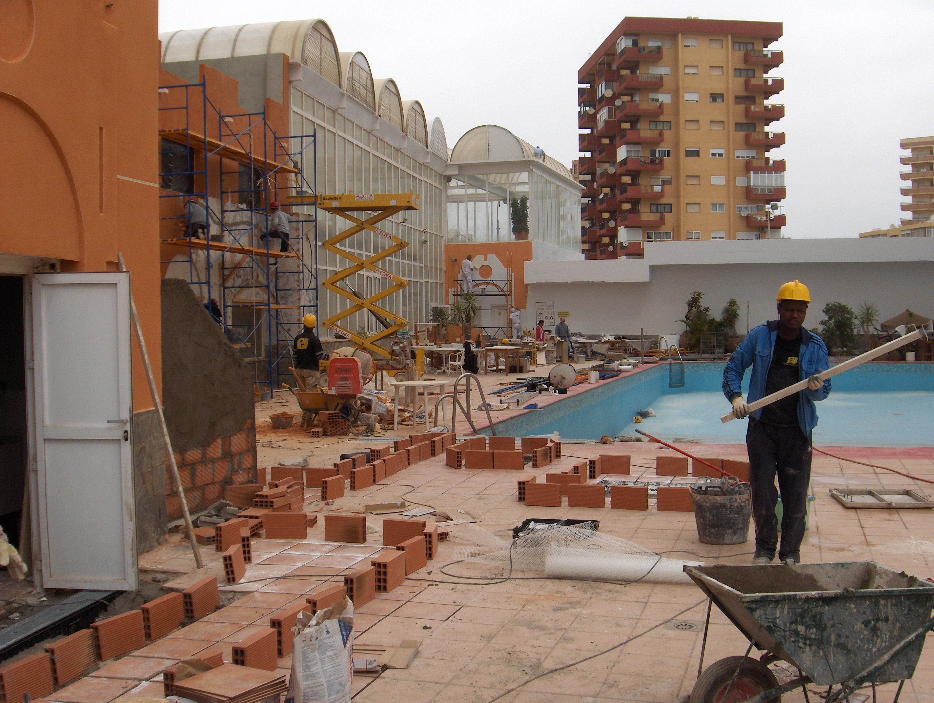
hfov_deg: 47.8
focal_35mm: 39
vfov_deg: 36.9
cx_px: 467
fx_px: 1054
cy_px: 352
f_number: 4.8
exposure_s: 1/427
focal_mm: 8
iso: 50
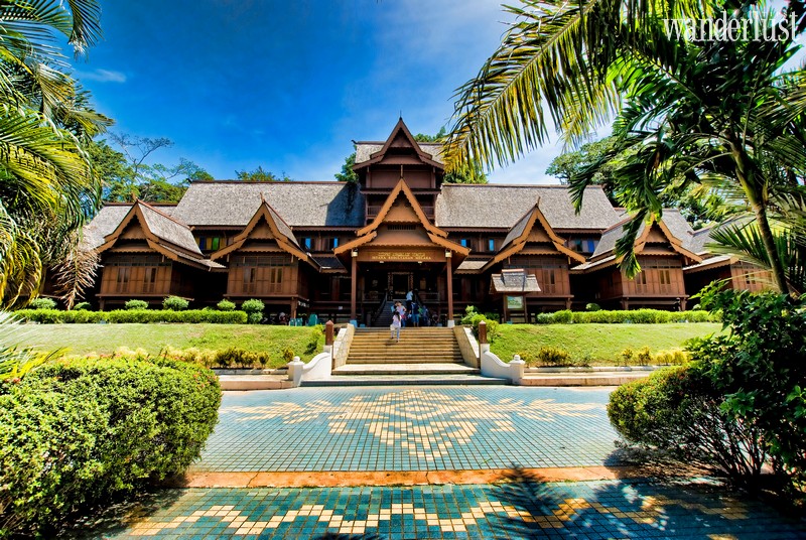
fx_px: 336
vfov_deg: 77.5
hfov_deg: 100.3
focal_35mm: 15
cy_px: 270
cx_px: 403
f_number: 8
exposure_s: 1/160
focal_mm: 10
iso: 100
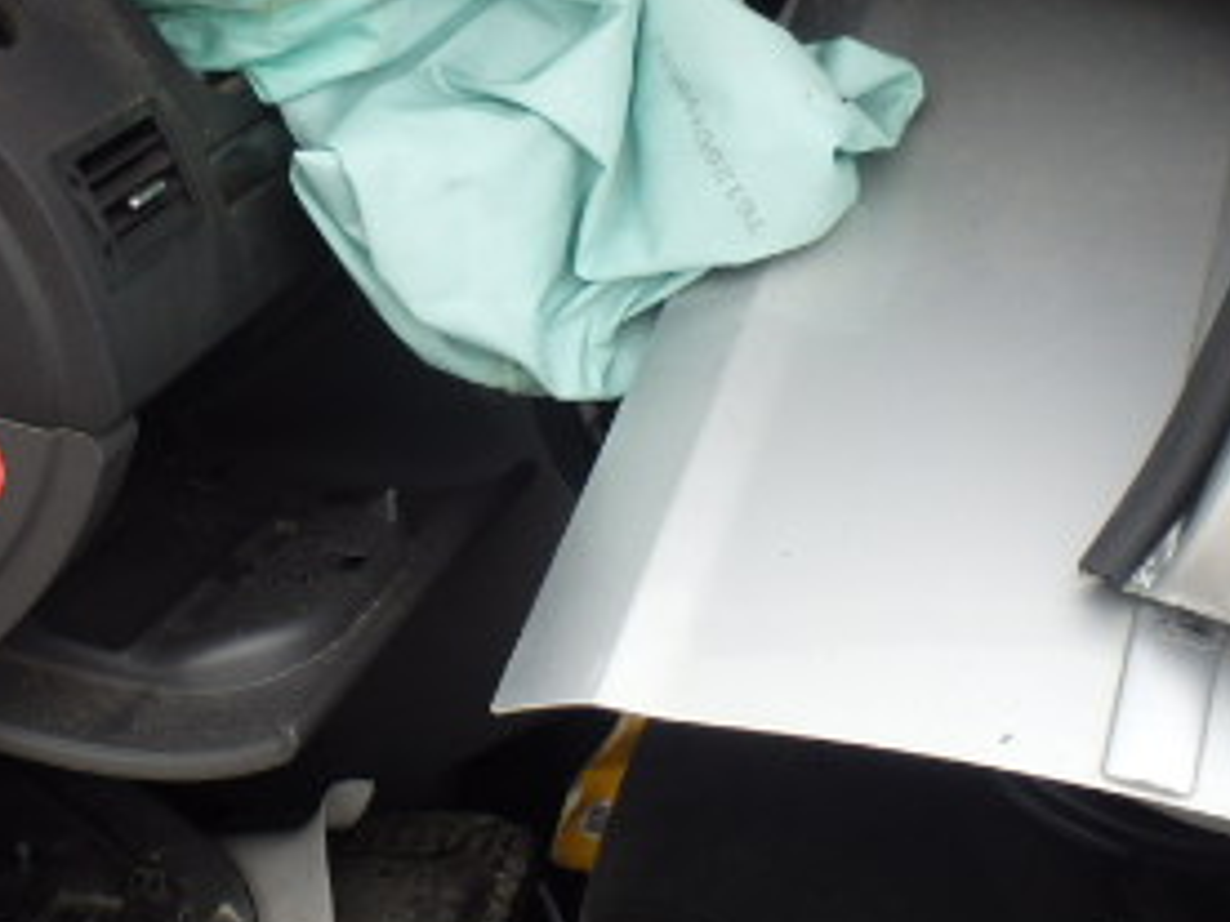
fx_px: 2310
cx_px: 308
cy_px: 307
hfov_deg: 29.4
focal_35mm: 65
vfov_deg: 22.5
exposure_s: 1/125
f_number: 3.9
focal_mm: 5
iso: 125
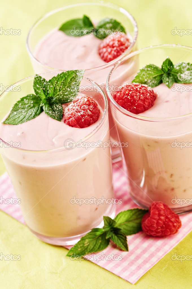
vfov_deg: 13.7
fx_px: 1203
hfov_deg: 9.1
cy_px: 144
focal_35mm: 150
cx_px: 96
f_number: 5.6
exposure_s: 1/13
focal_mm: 100
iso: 100
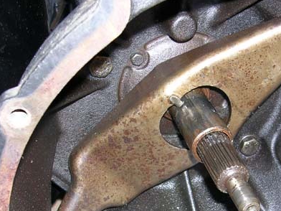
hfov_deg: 30.6
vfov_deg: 23.3
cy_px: 169
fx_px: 503
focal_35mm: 62
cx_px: 216
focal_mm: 5.8
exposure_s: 1/60.1
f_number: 2.8
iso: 50
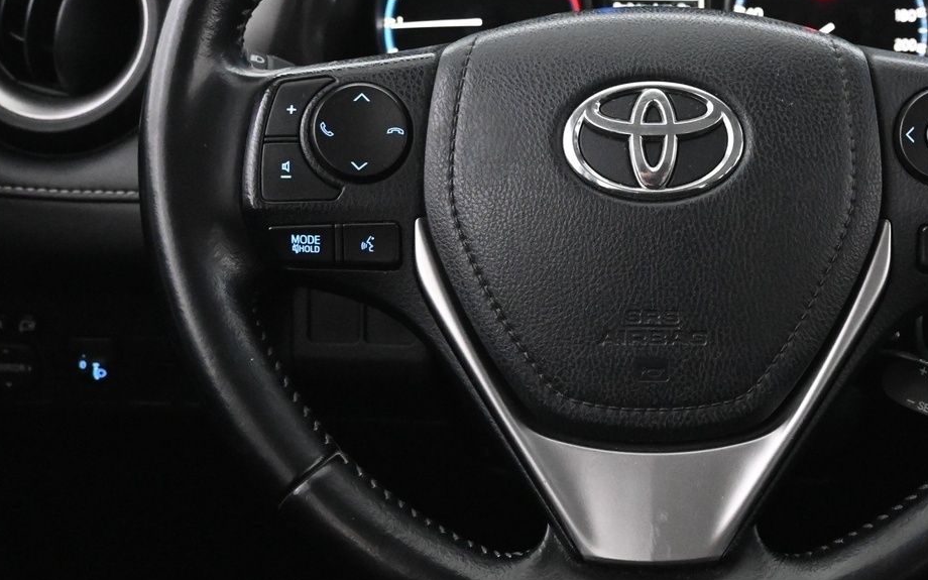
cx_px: 660
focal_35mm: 70
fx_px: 1770
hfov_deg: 29.1
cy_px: 178
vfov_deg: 18.5
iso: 6400
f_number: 4.5
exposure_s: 1/40
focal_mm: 26
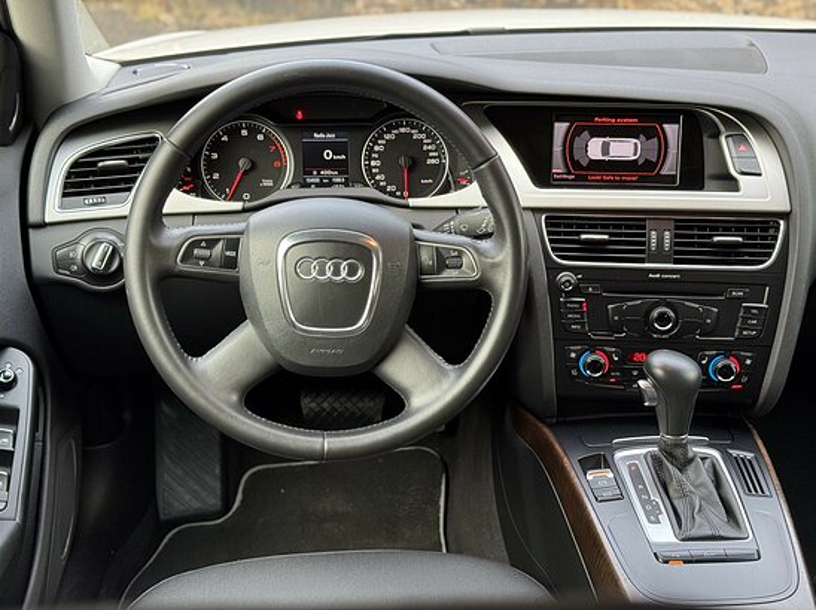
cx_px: 408
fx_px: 1131
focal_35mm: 48
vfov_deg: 30.2
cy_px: 305
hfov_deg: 39.7
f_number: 1.78
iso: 160
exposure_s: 1/60
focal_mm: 6.76
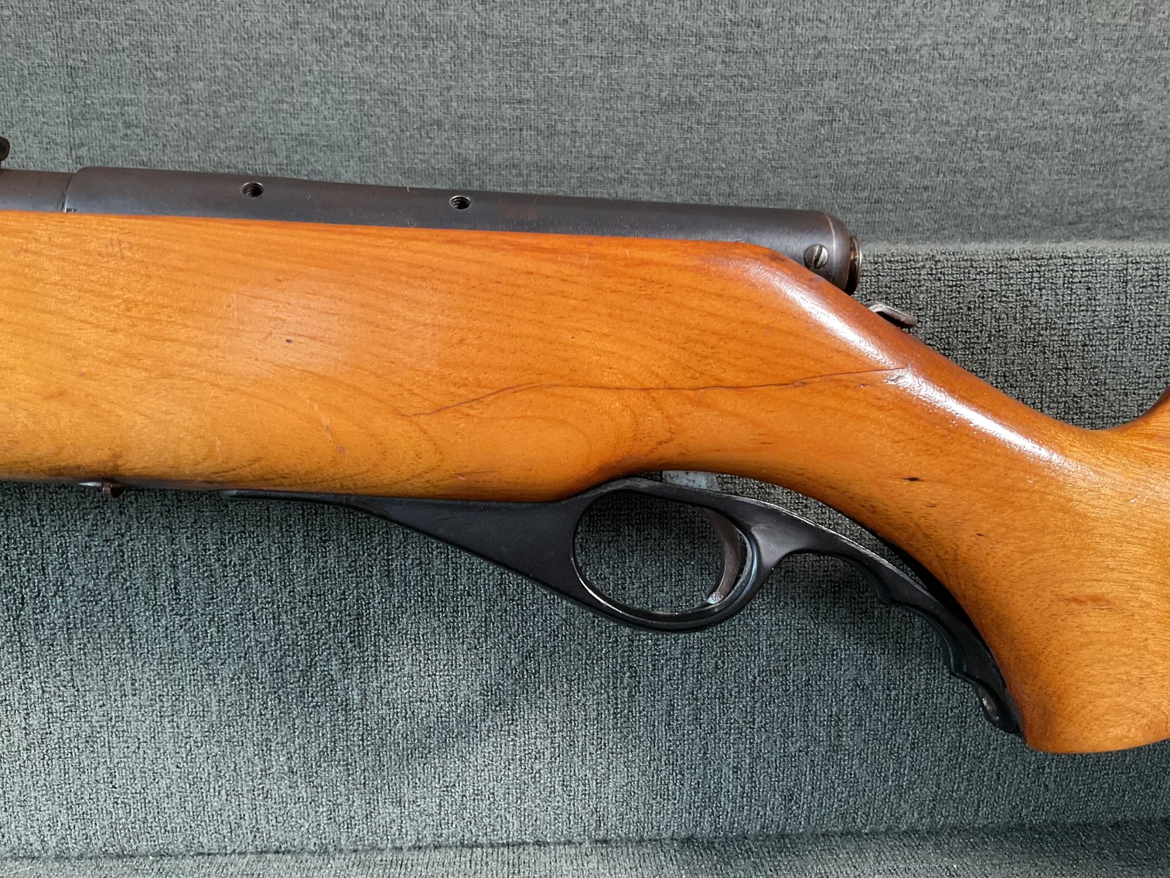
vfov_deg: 48.2
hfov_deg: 61.7
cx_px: 585
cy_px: 439
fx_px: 980
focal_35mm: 29
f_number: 1.8
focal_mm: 3
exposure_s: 1/60
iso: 160
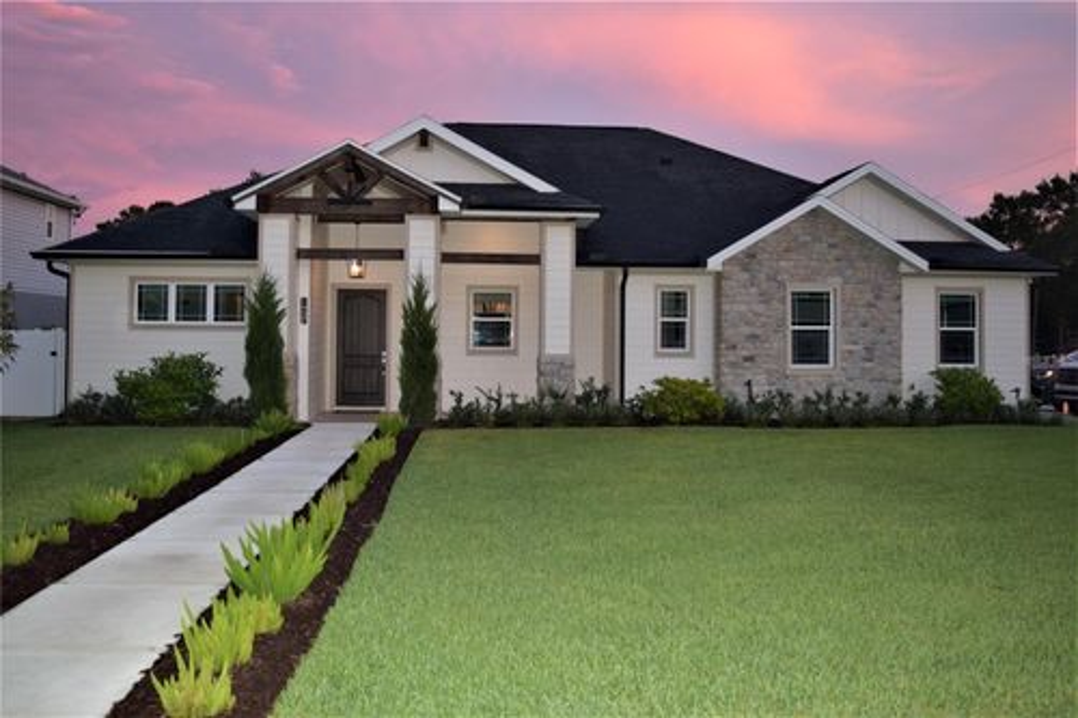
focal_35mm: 27
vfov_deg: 47.9
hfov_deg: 67.4
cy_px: 359
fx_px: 808
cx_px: 539
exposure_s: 1/60
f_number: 3.5
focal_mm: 18
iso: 450
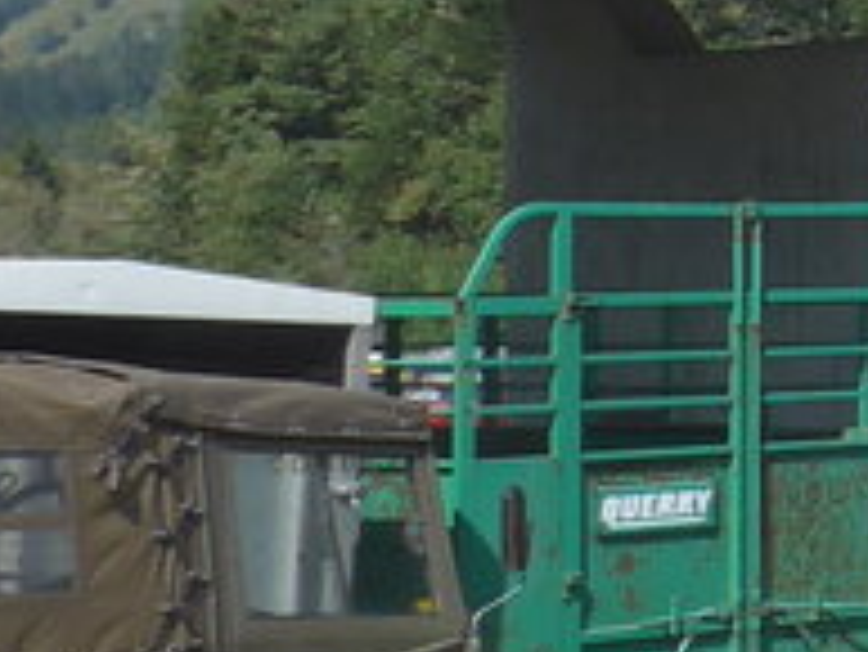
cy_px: -31
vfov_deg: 8.2
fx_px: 4516
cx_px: 2397
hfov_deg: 9.3
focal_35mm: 180
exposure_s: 1/1300
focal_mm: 6
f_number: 2.8
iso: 80
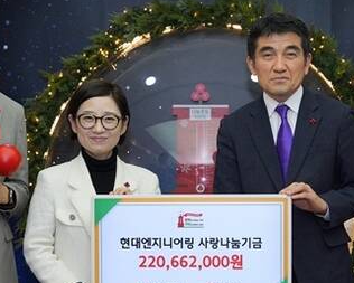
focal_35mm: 97
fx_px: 1017
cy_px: 196
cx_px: 188
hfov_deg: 19.8
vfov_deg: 15.8
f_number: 5.6
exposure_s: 1/125
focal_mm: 51
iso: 800
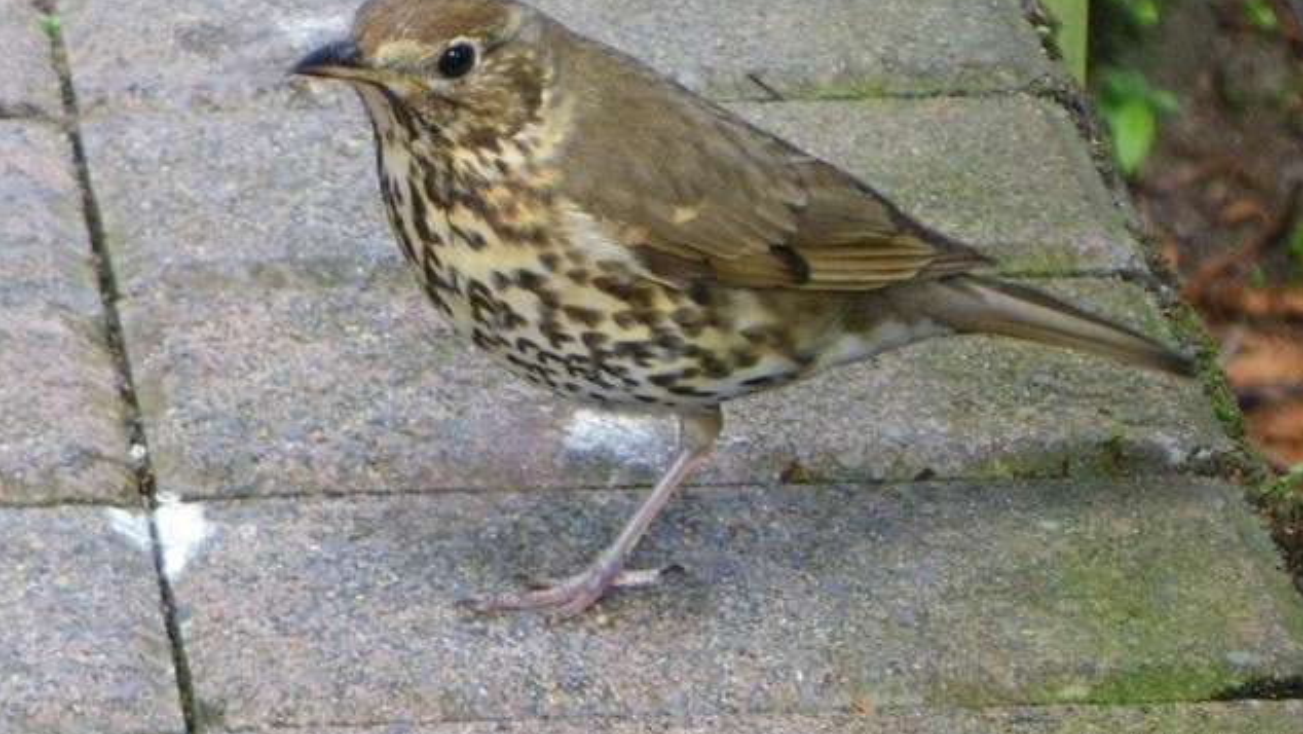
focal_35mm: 154
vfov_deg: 7.9
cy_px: 288
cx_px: 652
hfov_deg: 14.0
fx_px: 5322
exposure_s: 1/40
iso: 400
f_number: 5.5
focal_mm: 25
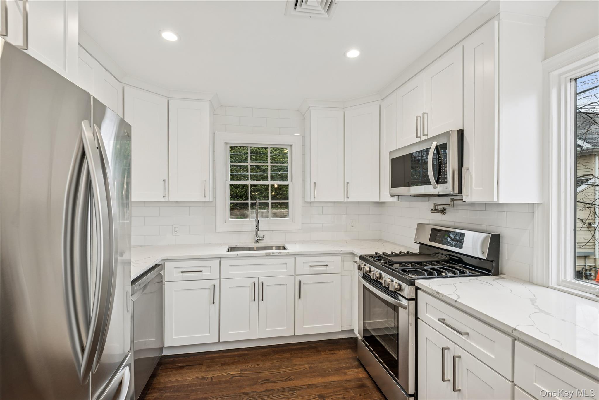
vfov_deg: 73.8
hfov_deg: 96.7
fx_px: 266
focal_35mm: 16
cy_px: 200
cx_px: 300
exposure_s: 1/8
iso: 200
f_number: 9
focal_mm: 16
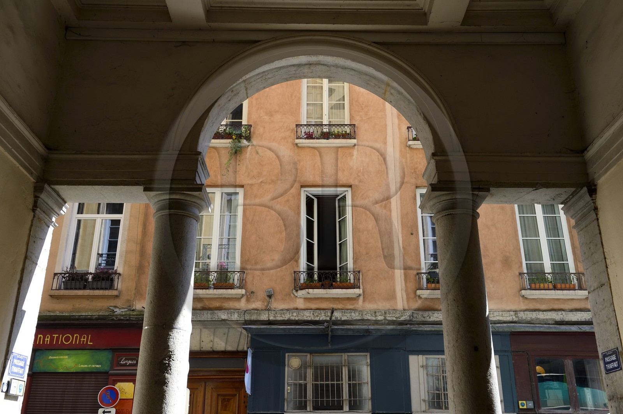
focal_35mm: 35
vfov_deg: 37.8
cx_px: 312
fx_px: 605
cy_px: 207
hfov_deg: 54.5
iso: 200
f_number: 6.3
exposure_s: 1/160
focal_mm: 35
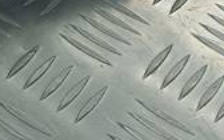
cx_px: -272
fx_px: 989
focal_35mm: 162
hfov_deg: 11.3
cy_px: 13
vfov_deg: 8.1
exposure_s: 1/50
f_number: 1.8
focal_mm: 4.6
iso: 50
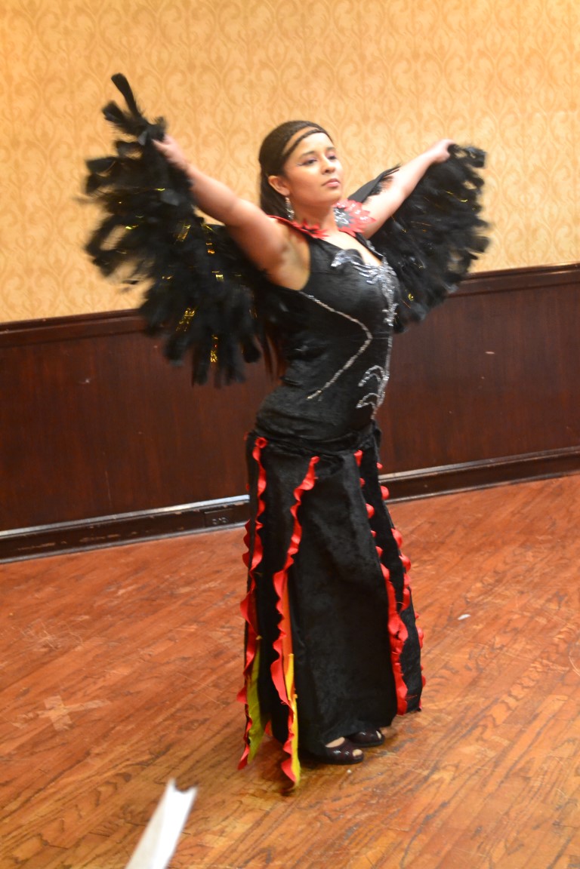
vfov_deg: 33.4
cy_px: 434
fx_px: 1450
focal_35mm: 60
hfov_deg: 22.6
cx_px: 290
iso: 3200
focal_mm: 40
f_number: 5.3
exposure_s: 1/10
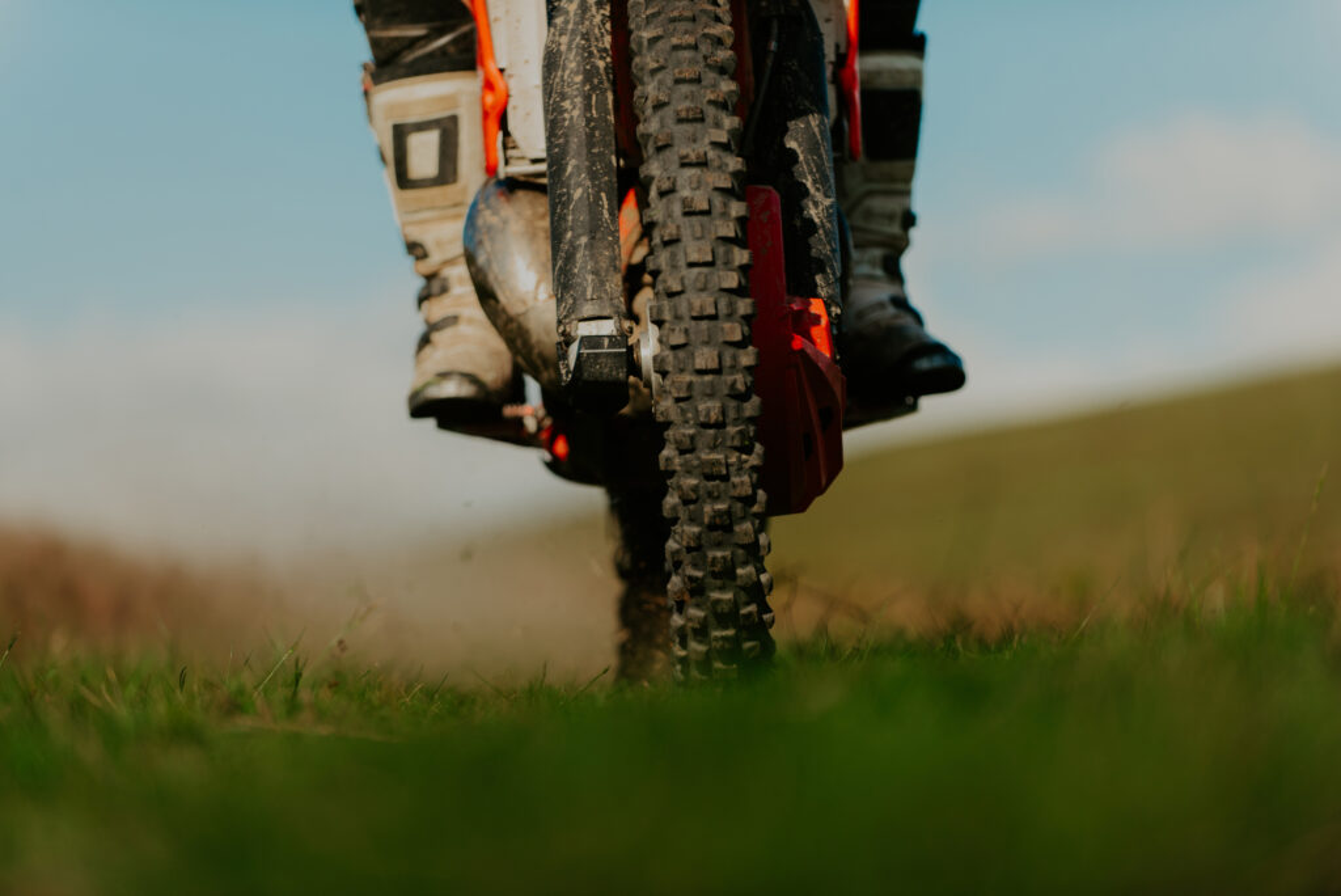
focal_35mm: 155
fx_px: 5777
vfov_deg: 8.9
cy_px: 448
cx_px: 670
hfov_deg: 13.2
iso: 250
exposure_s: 1/4000
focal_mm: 155
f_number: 2.8
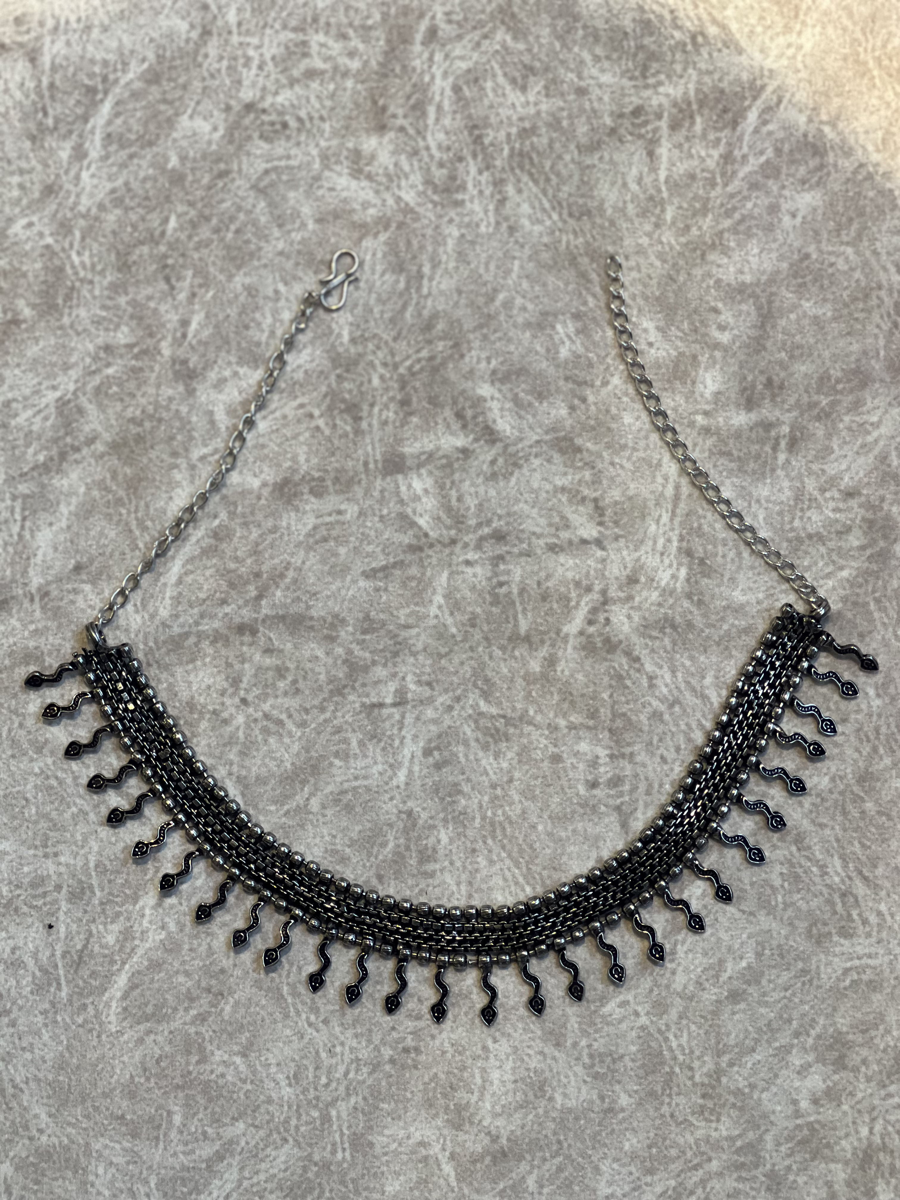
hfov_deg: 19.1
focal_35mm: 77
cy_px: 600
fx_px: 2669
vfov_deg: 25.3
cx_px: 450
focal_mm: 9
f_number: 2.8
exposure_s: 1/33
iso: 320
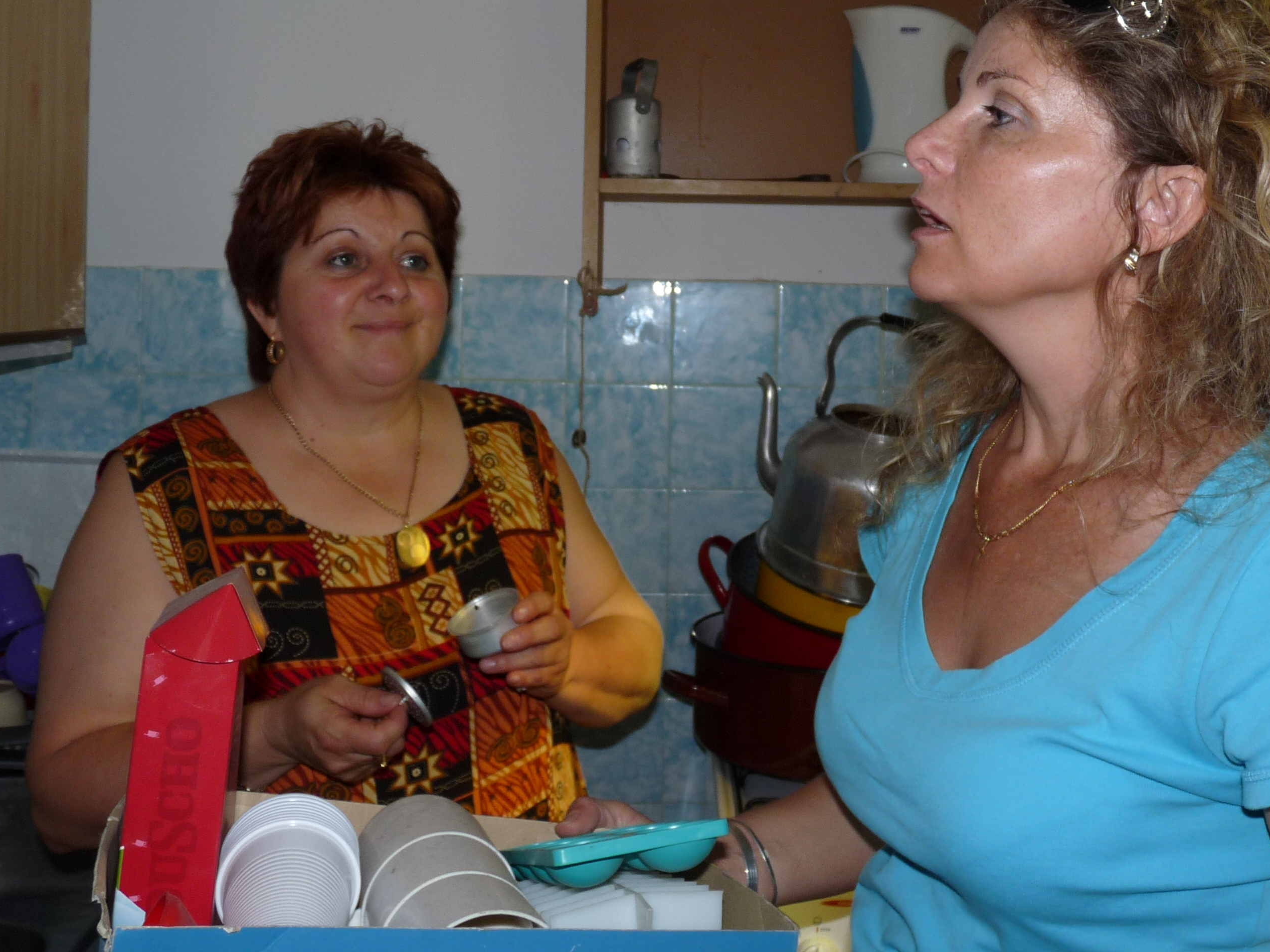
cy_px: 301
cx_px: 738
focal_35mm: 39
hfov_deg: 47.7
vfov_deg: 36.4
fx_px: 1431
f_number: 2.8
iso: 100
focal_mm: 4.8
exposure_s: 1/125
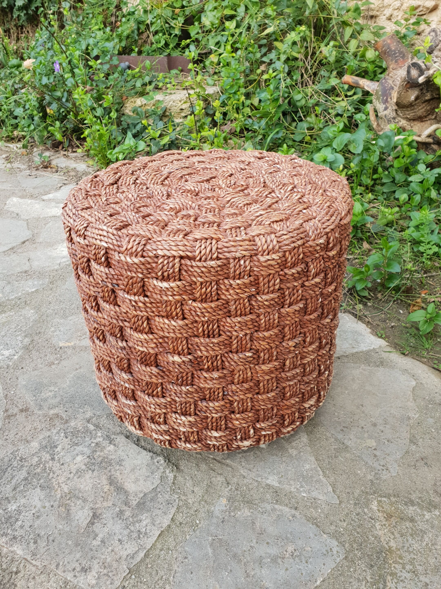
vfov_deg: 67.3
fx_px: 442
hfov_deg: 53.1
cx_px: 220
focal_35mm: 26
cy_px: 294
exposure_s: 1/100
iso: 64
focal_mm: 4.3
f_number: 2.4
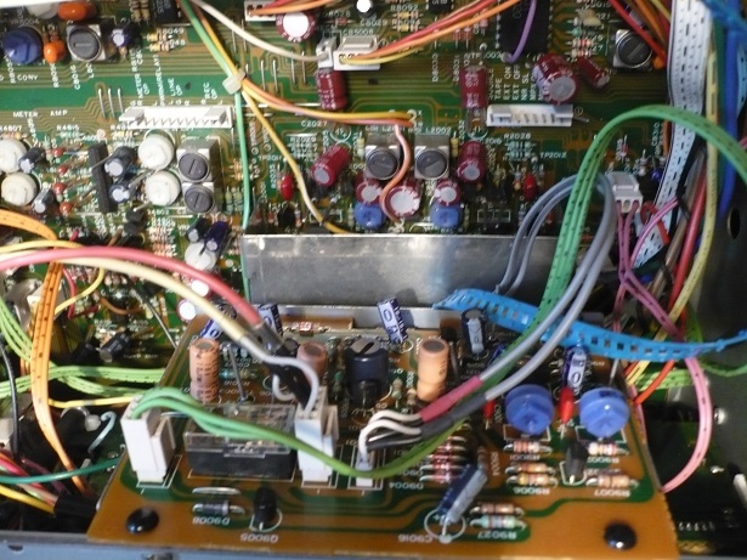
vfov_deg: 40.7
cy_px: 280
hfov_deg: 52.6
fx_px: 755
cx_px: 374
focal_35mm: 35
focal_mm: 5.8
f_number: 2.8
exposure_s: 1/10
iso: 400
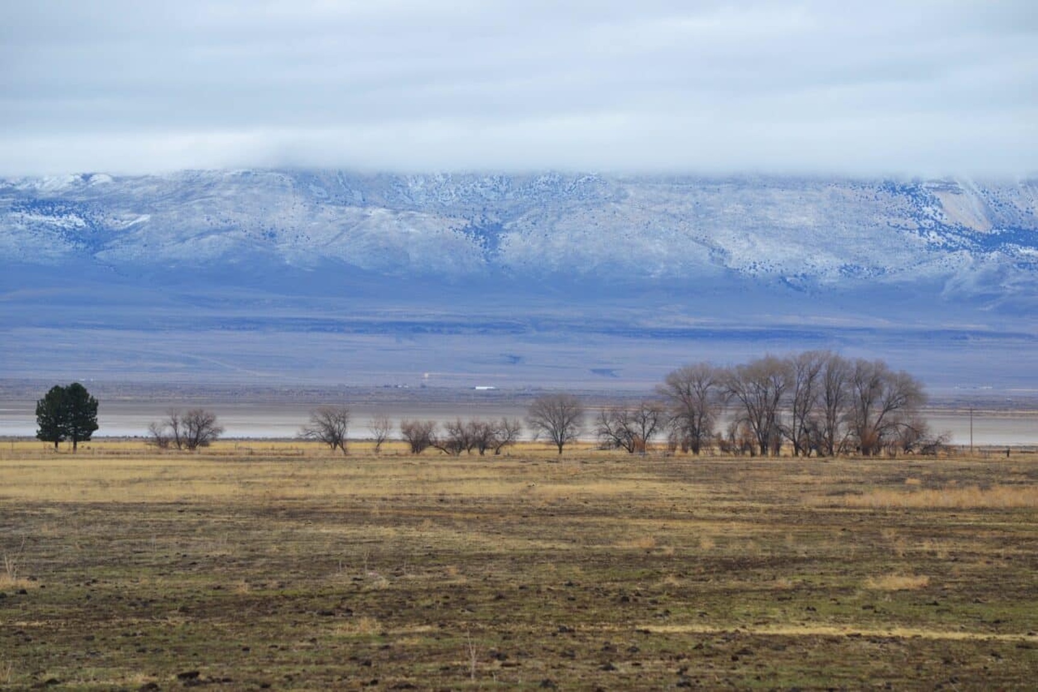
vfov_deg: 8.3
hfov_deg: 12.5
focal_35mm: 165
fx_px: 4757
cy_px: 346
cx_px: 519
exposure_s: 1/160
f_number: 6.3
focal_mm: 110
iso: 100
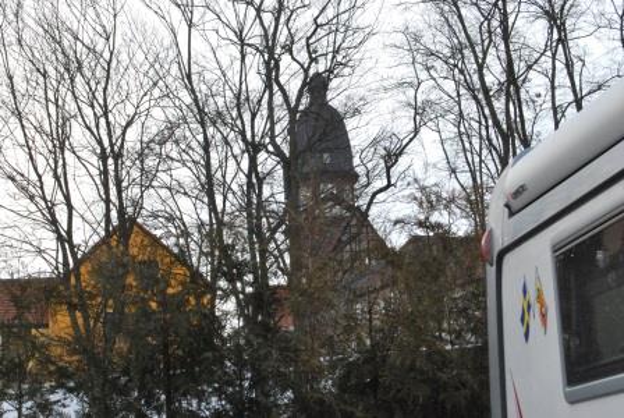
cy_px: 209
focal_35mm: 82
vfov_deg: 16.6
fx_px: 1432
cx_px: 312
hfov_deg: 24.6
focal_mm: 55
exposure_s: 1/800
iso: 1600
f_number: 14
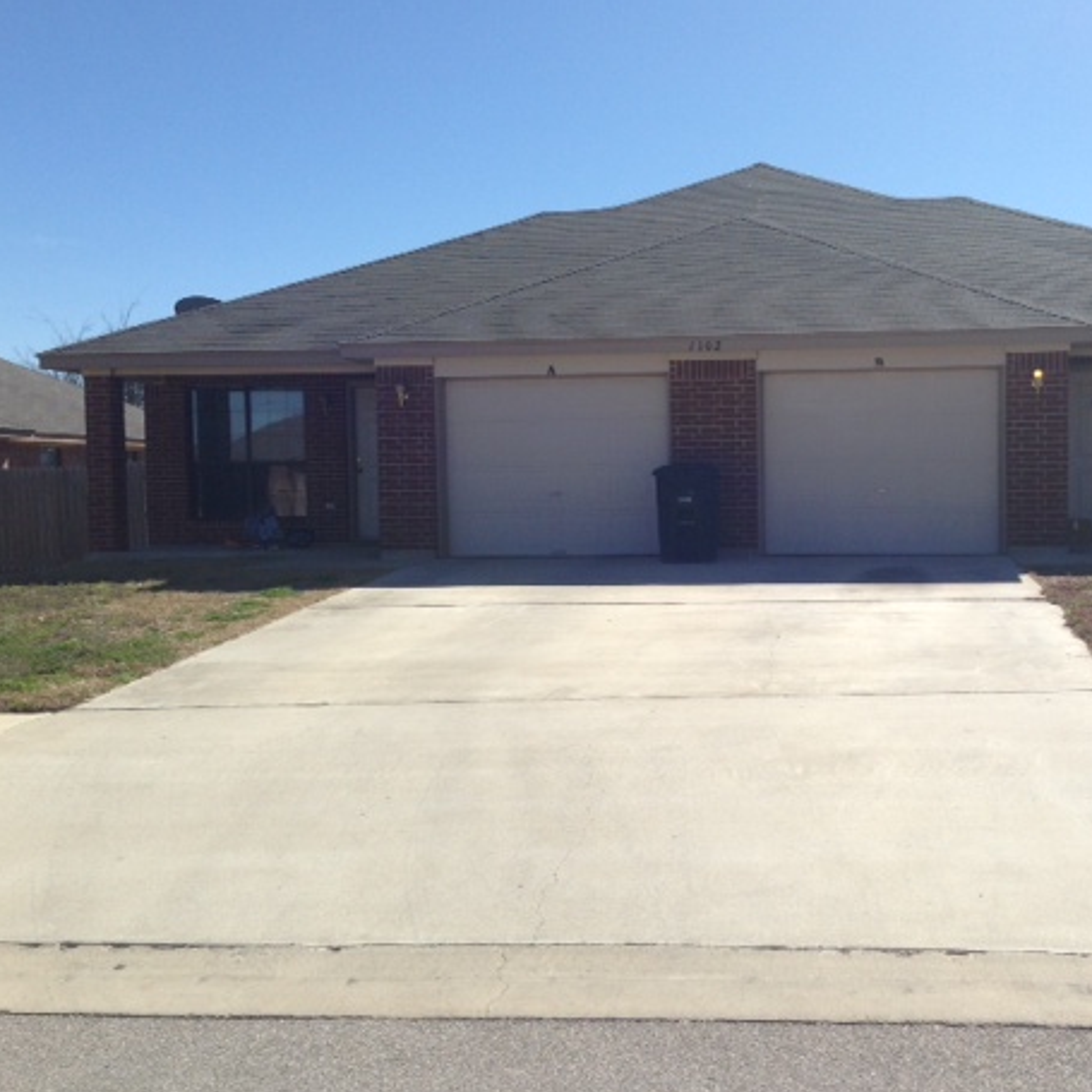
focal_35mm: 41
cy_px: 533
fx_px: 1463
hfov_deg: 40.5
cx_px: 720
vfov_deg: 40.9
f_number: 2.4
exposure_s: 1/2358
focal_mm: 4.12
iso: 50
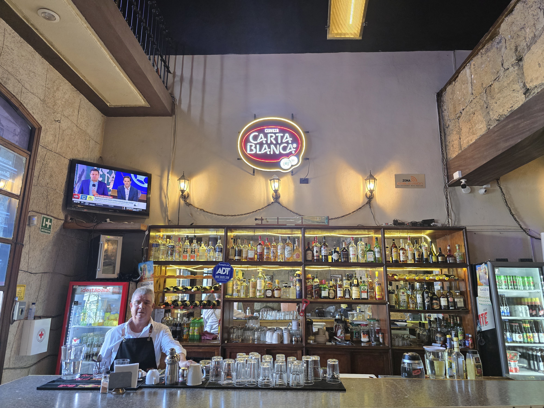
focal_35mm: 23
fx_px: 361
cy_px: 204
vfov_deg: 58.9
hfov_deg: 73.9
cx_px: 272
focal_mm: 6.3
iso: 640
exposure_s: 1/120
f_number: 1.7
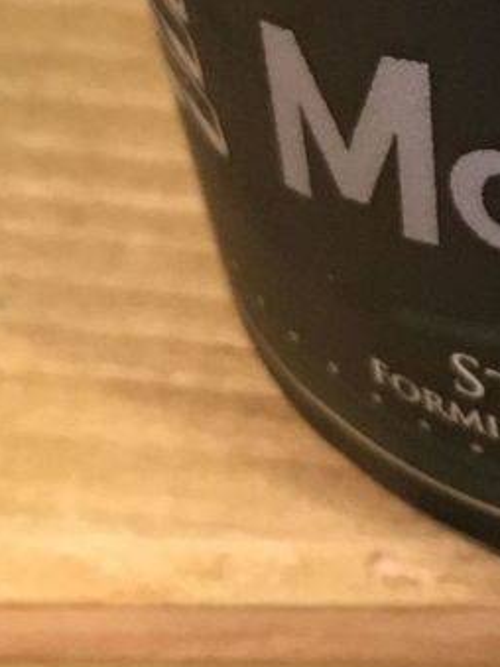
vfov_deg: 13.9
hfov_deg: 10.5
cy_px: -161
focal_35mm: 137
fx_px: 2640
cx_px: 720
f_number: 2.2
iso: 100
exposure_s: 1/8
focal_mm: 4.15
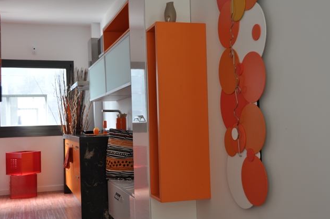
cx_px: 166
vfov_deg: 28.3
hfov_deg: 41.5
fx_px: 435
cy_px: 110
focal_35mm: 48
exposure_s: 1/6
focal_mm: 31
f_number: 5.6
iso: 200
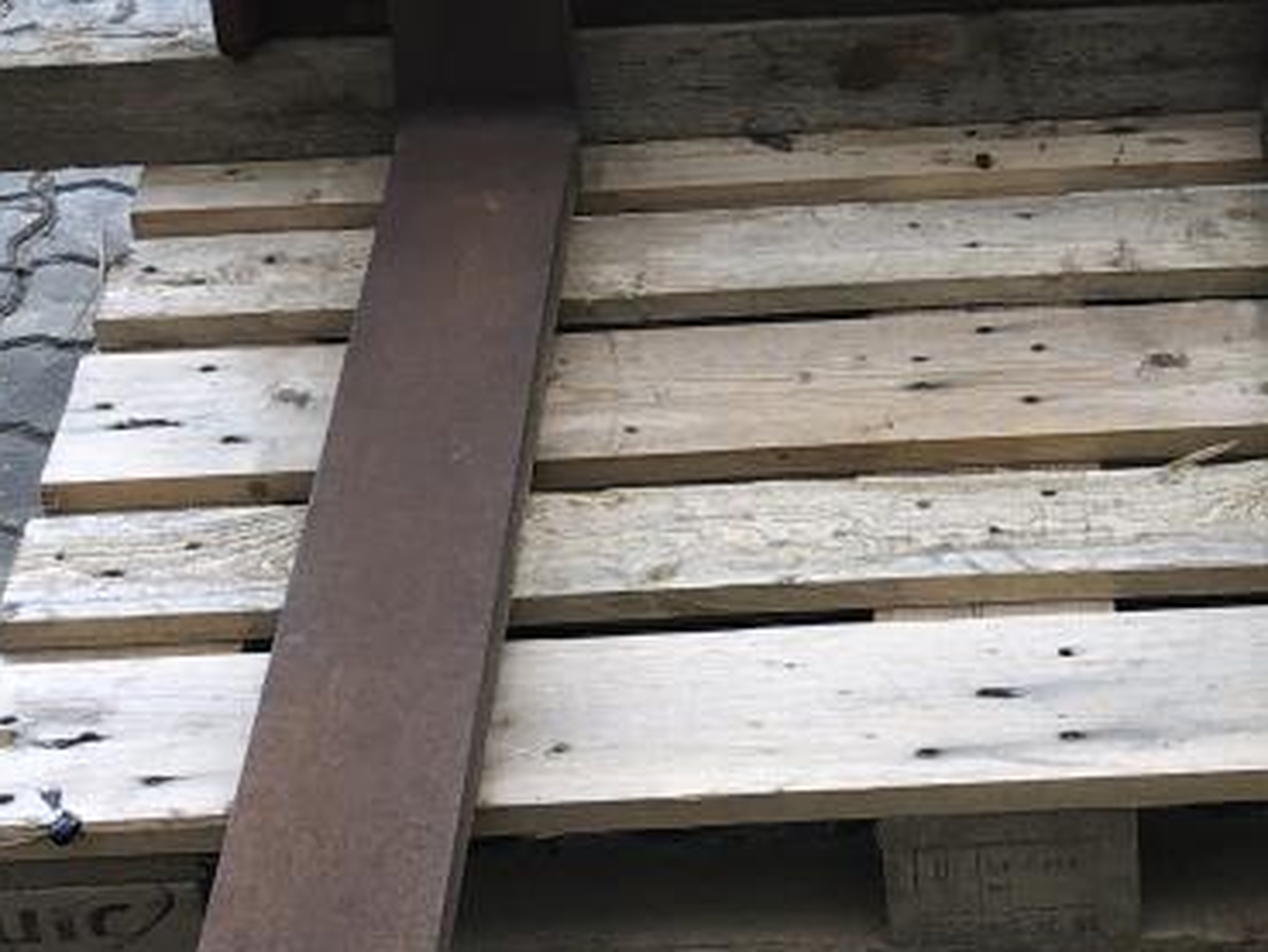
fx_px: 3554
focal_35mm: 97
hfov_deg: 20.1
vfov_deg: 15.1
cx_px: 948
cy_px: 107
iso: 20
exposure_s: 1/121
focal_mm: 3.99
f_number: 1.8
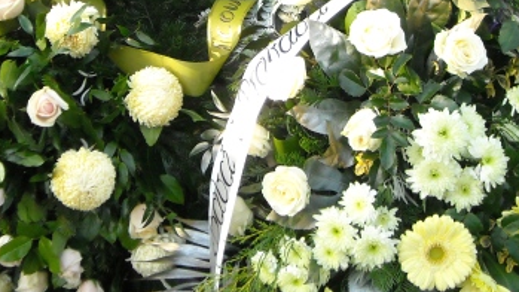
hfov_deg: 30.0
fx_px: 963
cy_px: -7
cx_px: 196
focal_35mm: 70
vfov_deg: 16.8
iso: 322
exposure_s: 1/250
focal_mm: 5.7
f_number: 2.8
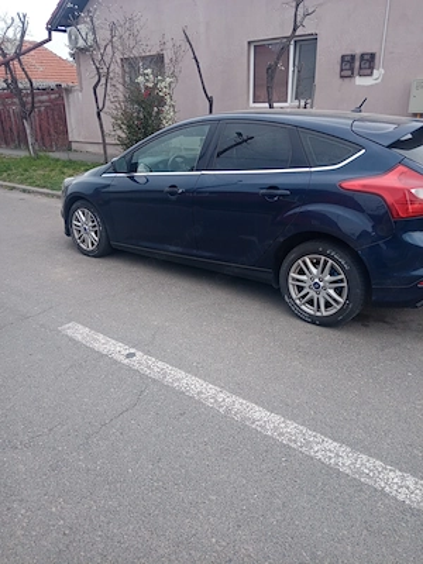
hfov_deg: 53.1
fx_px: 424
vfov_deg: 67.3
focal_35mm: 26
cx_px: 212
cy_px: 282
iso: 110
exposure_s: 1/304
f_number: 1.8
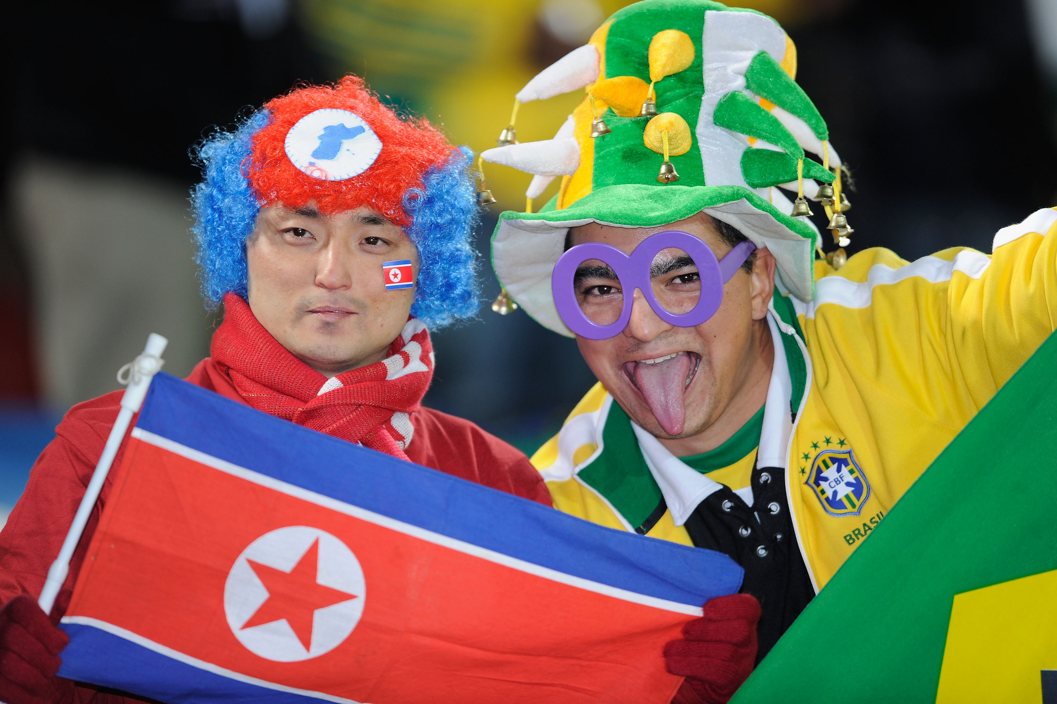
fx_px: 11740
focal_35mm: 400
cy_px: 352
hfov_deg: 5.2
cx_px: 528
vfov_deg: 3.4
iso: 800
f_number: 2.8
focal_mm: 400
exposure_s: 1/200
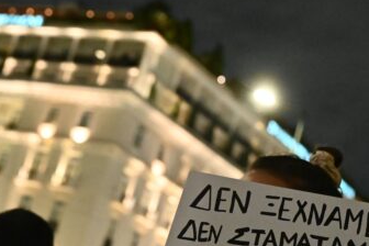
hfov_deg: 18.8
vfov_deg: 12.7
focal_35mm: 107
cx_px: 36
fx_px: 1097
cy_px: 241
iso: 11400
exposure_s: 1/60
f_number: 4
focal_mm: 48
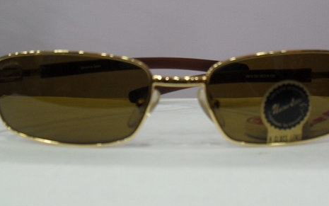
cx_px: 186
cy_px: 91
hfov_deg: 37.5
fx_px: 484
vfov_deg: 24.0
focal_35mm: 54
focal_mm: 6.3
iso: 80
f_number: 2.8
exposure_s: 1/30
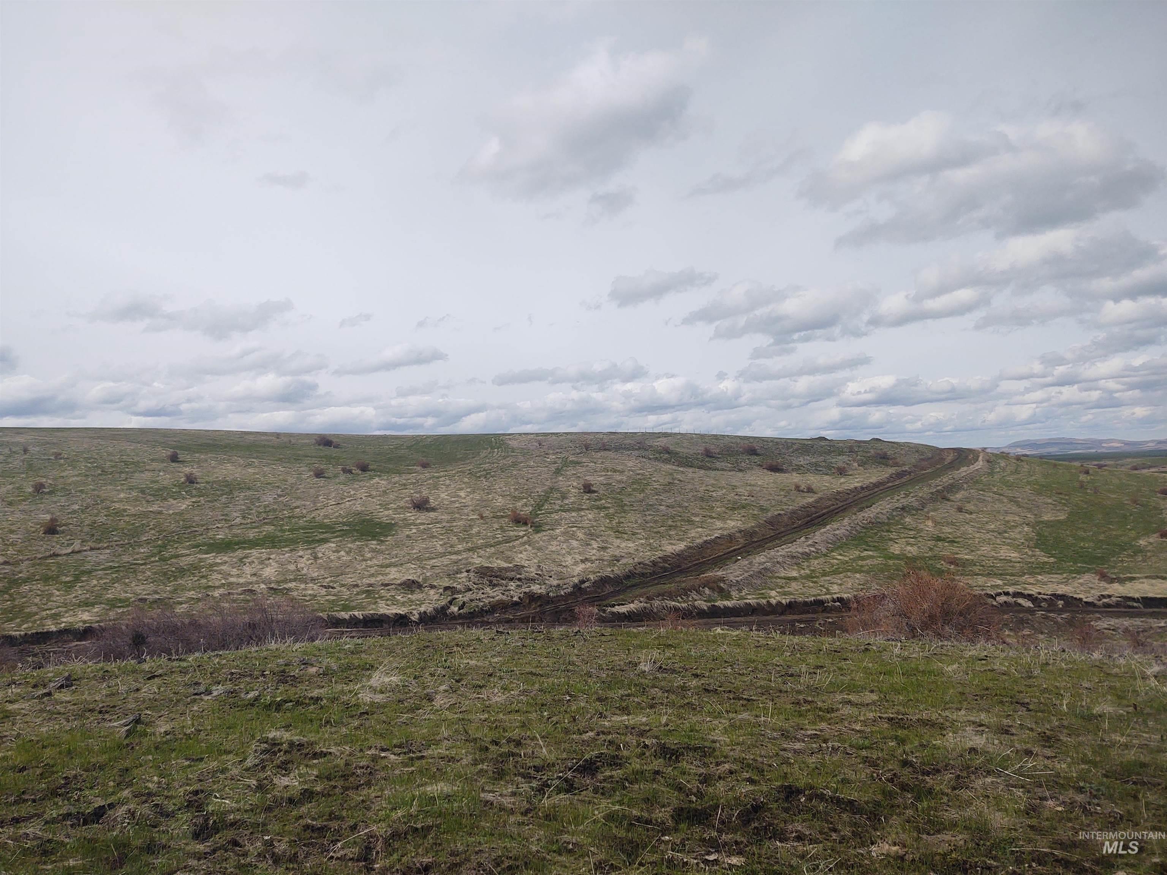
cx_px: 584
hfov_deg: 65.3
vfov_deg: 51.4
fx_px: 910
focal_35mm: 27
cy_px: 438
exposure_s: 1/6263
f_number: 1.7
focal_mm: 4.75
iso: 100
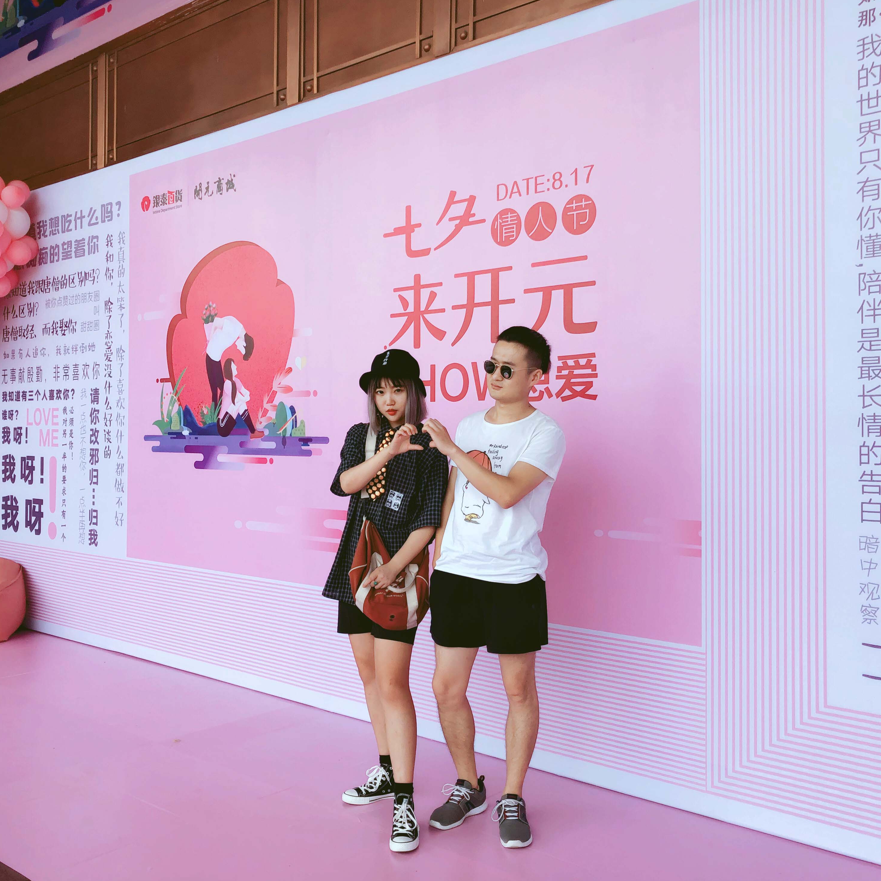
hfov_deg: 48.4
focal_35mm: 34
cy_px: 428
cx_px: 410
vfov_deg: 48.4
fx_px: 979
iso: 20
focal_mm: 4
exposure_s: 1/350
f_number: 1.8
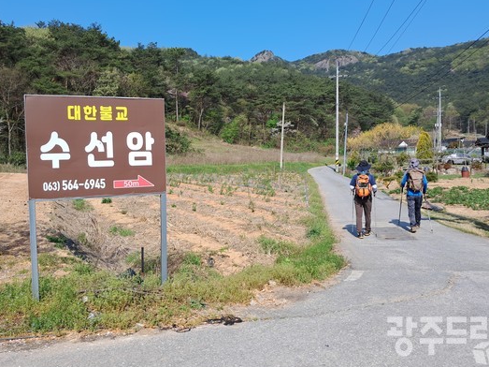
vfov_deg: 45.4
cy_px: 169
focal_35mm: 31
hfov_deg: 58.3
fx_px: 438
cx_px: 232
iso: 50
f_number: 1.8
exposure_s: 1/601
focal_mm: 4
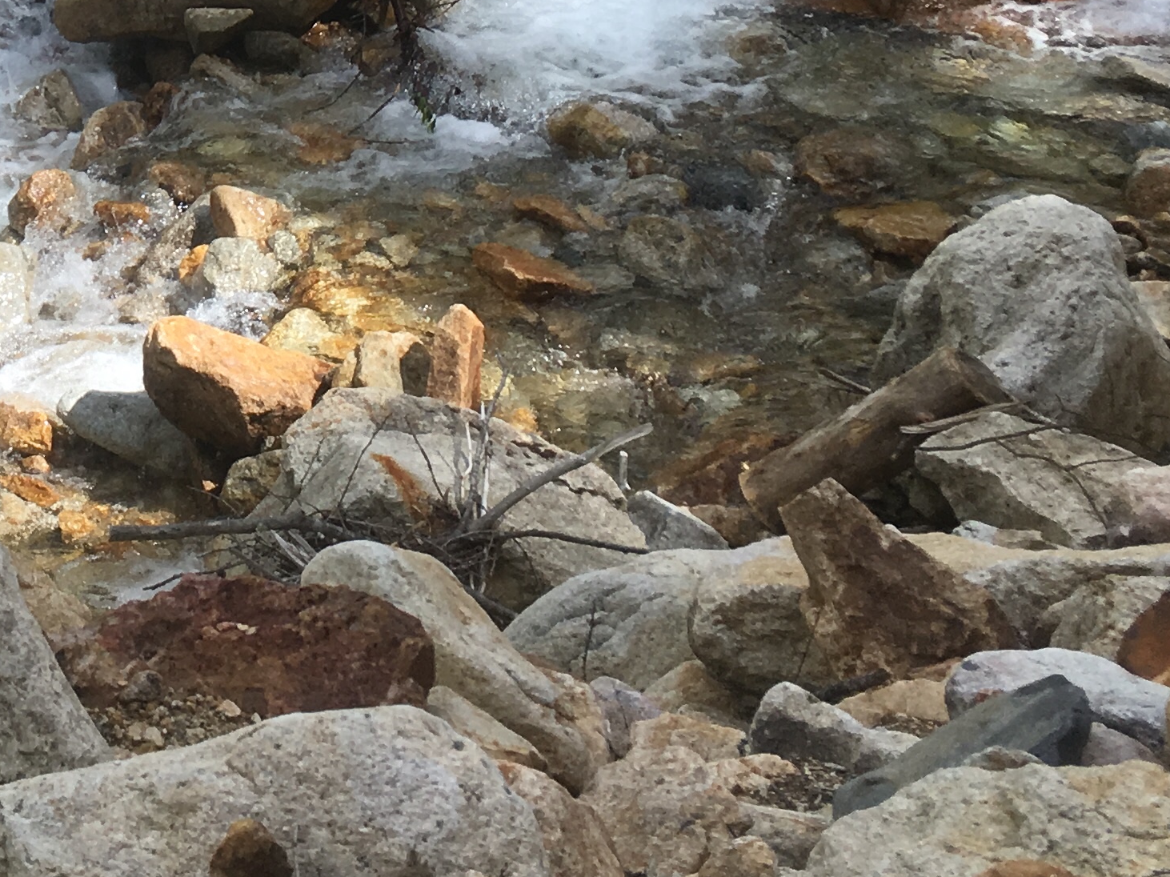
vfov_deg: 17.4
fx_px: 2704
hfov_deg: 23.3
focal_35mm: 80
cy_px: -222
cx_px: -43
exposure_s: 1/1040
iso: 25
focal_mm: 4.15
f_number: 2.2
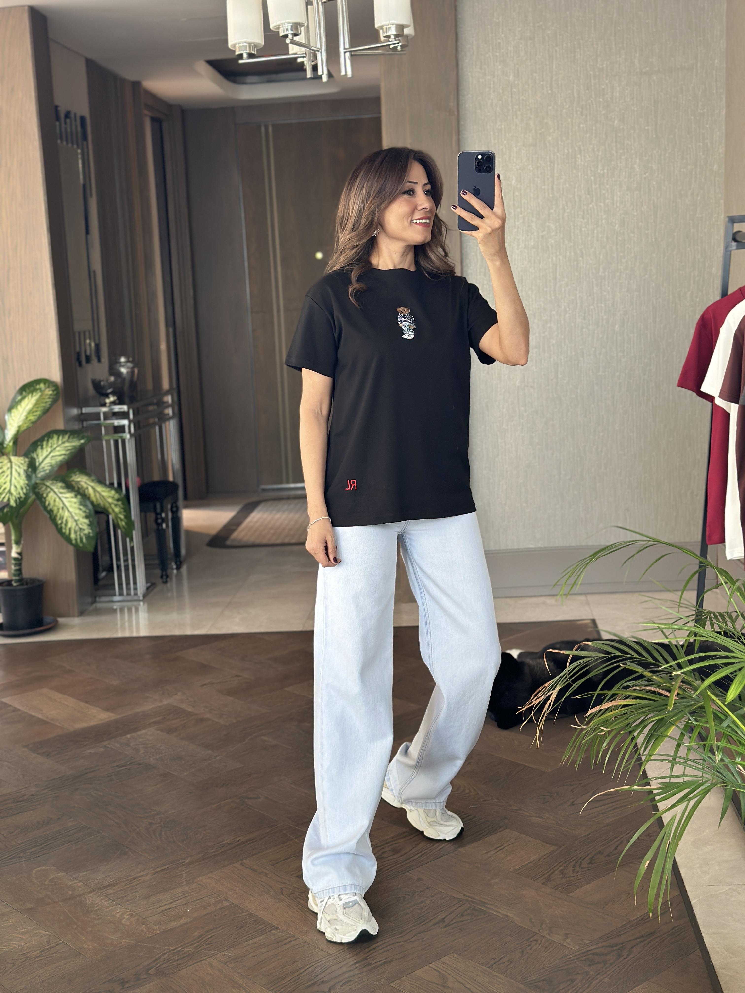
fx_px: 1377
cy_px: 496
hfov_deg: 30.3
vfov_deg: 39.7
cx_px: 372
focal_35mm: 48
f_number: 1.78
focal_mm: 6.86
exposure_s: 1/62
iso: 125
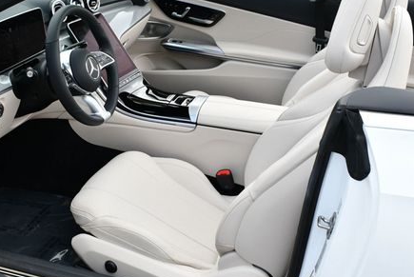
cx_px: 164
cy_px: 135
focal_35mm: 53
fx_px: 610
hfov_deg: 37.3
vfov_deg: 25.6
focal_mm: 18
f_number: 6.3
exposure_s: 1/250
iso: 200
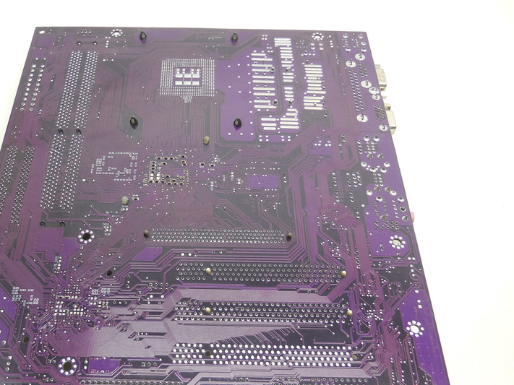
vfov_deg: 39.6
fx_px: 534
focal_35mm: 36
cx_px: 194
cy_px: 221
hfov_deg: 50.9
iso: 125
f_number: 3.1
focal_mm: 4.5
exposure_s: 1/80
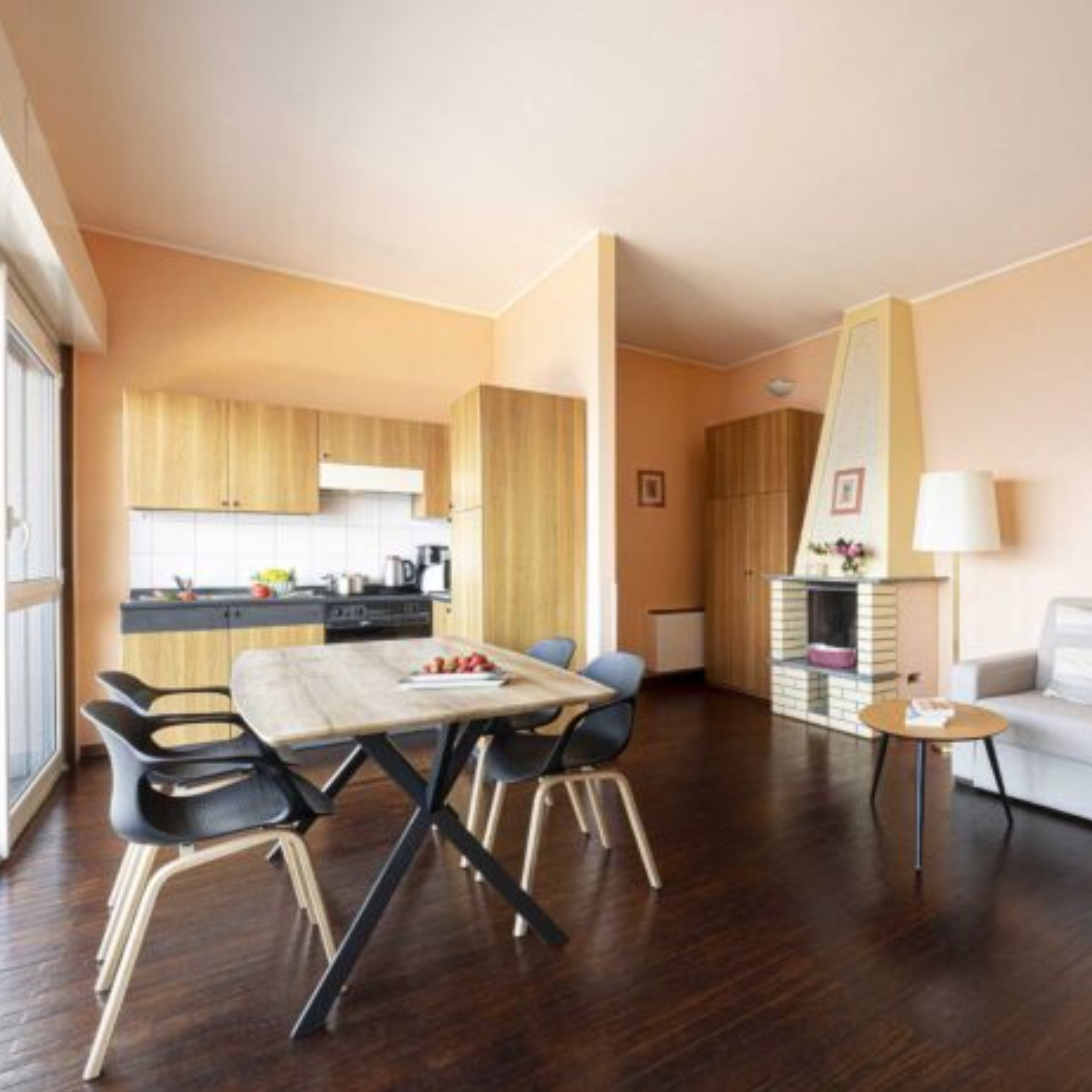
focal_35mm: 18
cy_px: 548
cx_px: 737
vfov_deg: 80.7
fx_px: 642
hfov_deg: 77.8
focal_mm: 14
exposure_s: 1/1.25
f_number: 20
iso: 200
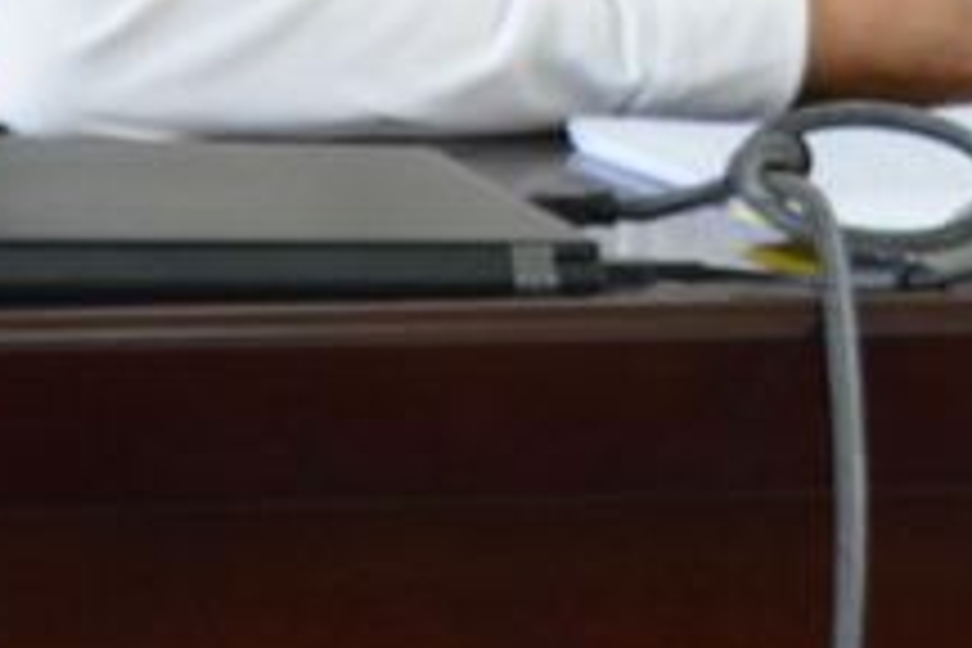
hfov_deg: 3.8
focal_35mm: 543
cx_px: 1015
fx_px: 14660
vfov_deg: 2.5
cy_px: -398
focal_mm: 98
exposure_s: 1/30
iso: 1800
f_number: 5.6
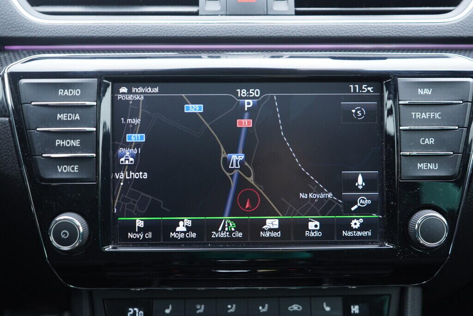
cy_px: 158
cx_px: 236
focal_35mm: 36
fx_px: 473
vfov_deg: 36.9
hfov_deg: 53.1
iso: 500
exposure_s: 1/40
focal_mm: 24
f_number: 2.8
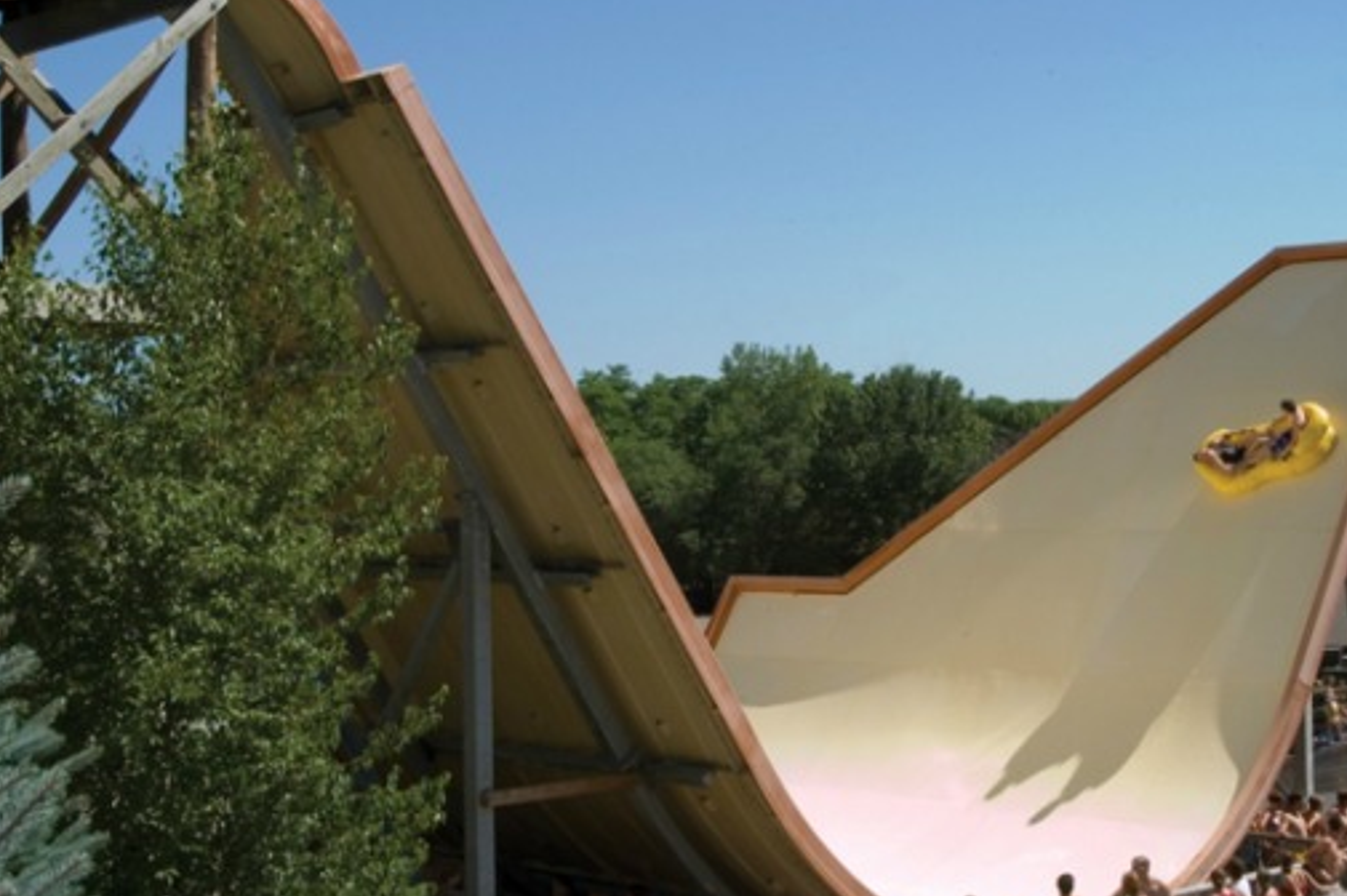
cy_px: 435
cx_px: 766
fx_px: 2169
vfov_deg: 23.3
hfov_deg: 34.5
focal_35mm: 58
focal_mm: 32
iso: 200
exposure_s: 1/60
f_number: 16
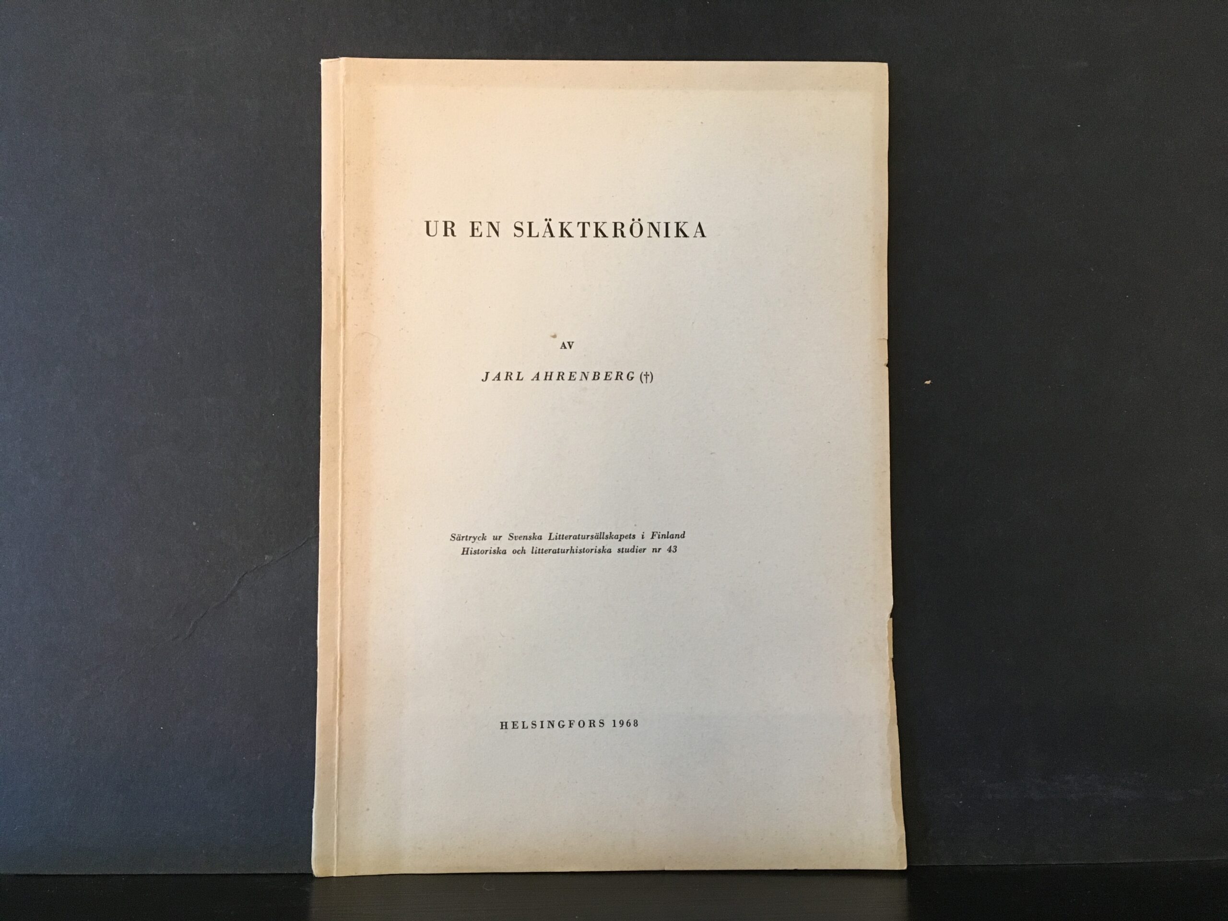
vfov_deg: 48.2
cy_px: 460
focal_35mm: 29
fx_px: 1029
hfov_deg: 61.7
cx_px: 614
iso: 200
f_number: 2.2
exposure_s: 1/33
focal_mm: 4.15
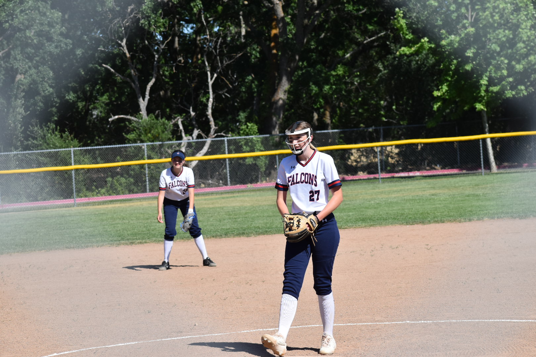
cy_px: 178
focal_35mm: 142
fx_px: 2122
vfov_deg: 9.6
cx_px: 268
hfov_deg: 14.4
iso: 400
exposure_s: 1/2000
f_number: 8
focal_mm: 95
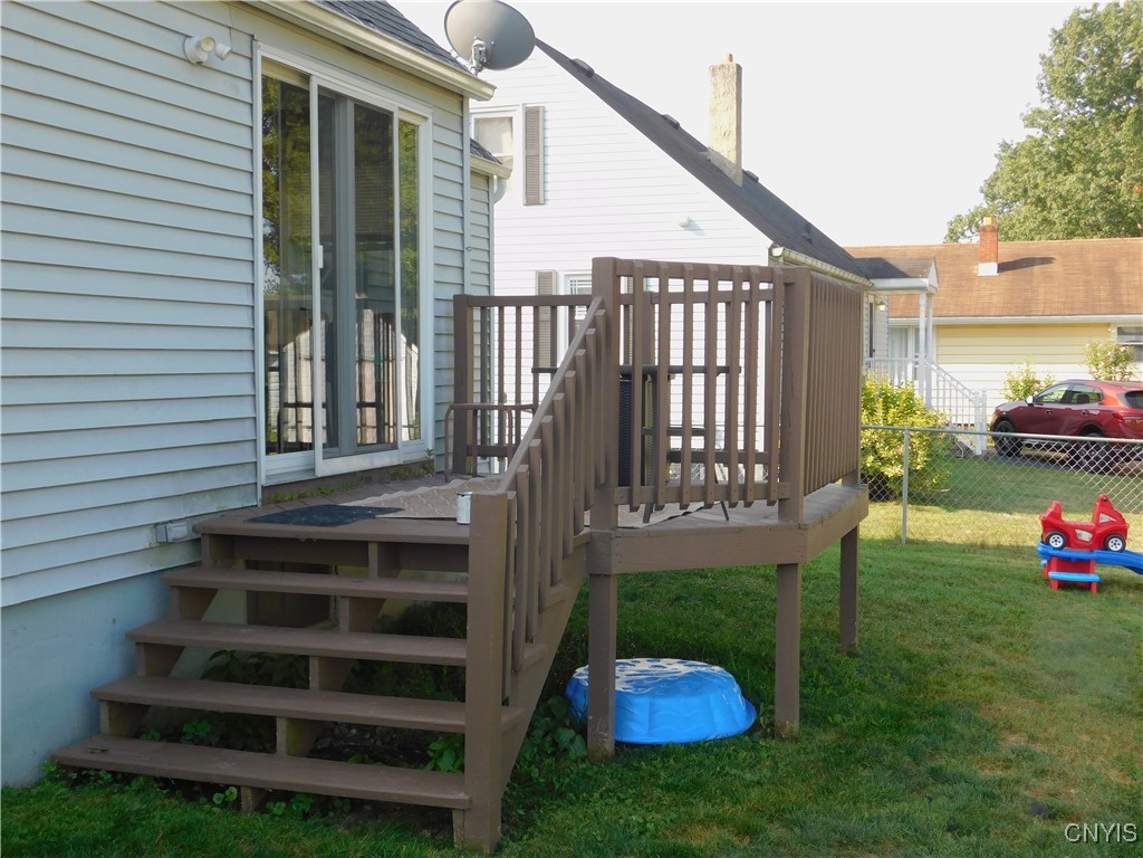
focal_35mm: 40
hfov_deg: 46.8
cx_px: 572
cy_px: 429
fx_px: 1321
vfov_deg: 36.0
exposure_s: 1/200
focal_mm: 7.1
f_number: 3.6
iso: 125
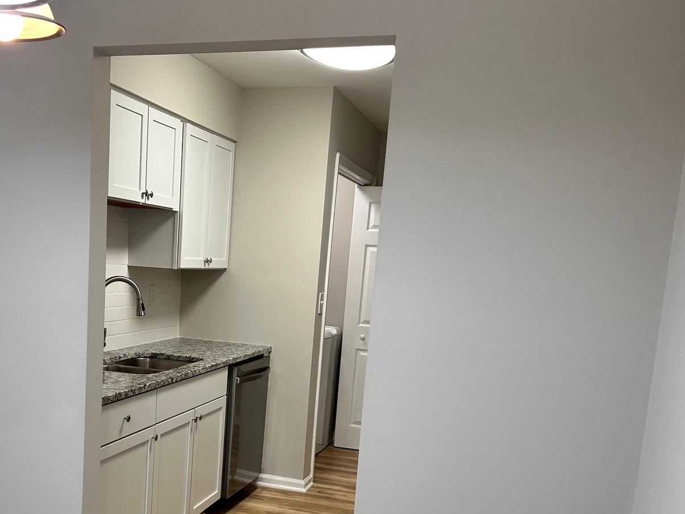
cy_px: 380
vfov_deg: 34.5
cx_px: 218
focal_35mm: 41
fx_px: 811
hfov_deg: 45.0
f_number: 1.78
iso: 125
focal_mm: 6.86
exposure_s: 1/120
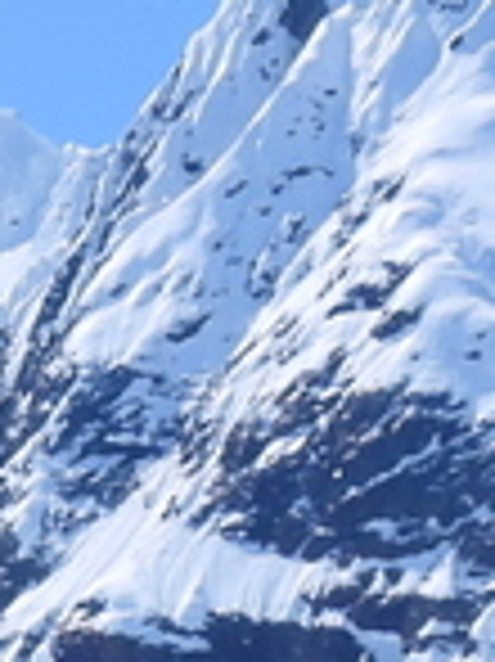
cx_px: -918
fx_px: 7829
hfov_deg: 3.5
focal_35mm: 410
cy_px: 1621
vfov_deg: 4.7
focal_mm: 8.4
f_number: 4
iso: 100
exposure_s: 1/1600
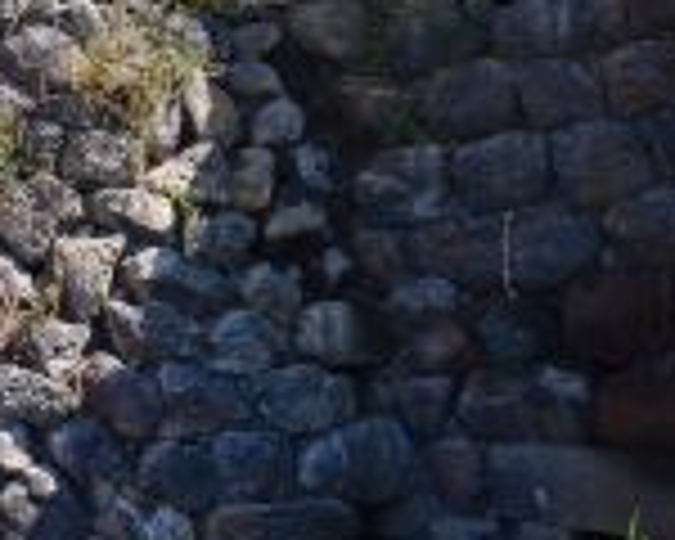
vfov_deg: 20.2
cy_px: 234
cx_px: -158
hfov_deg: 22.8
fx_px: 1518
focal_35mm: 76
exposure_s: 1/250
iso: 400
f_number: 10
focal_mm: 18
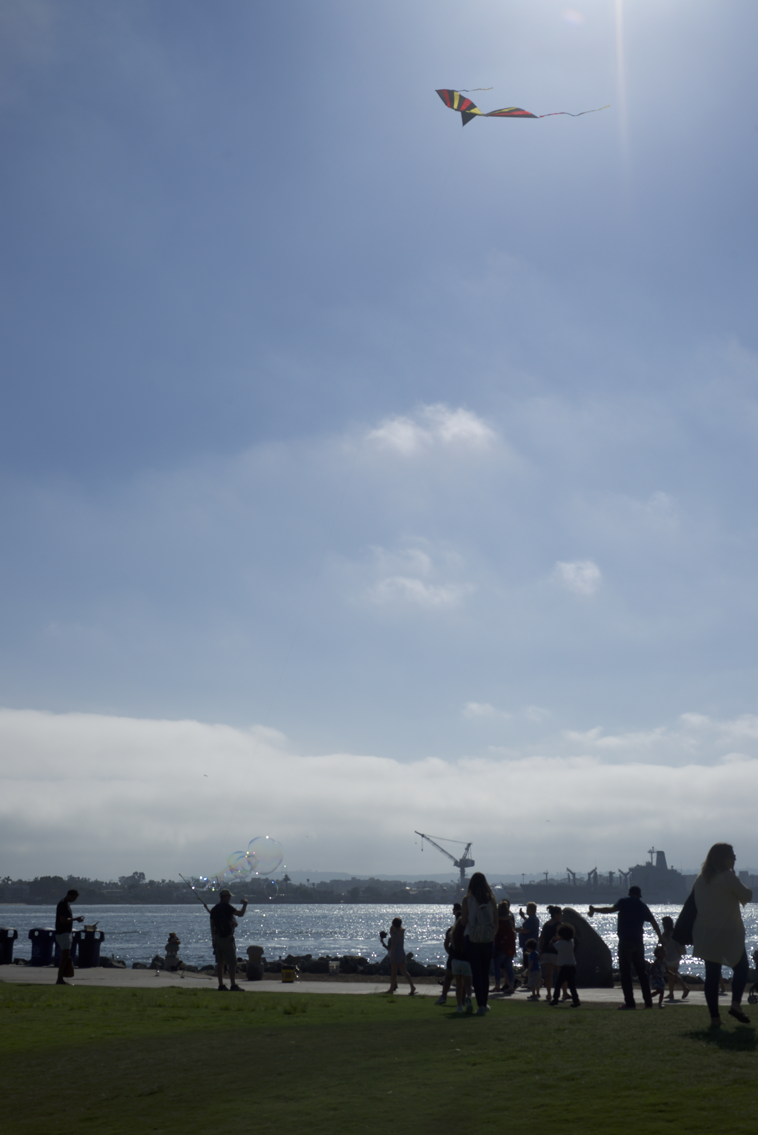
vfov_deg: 39.6
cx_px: 379
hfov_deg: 27.0
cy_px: 568
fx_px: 1577
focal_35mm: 50
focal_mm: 50
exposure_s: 1/800
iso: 100
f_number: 10
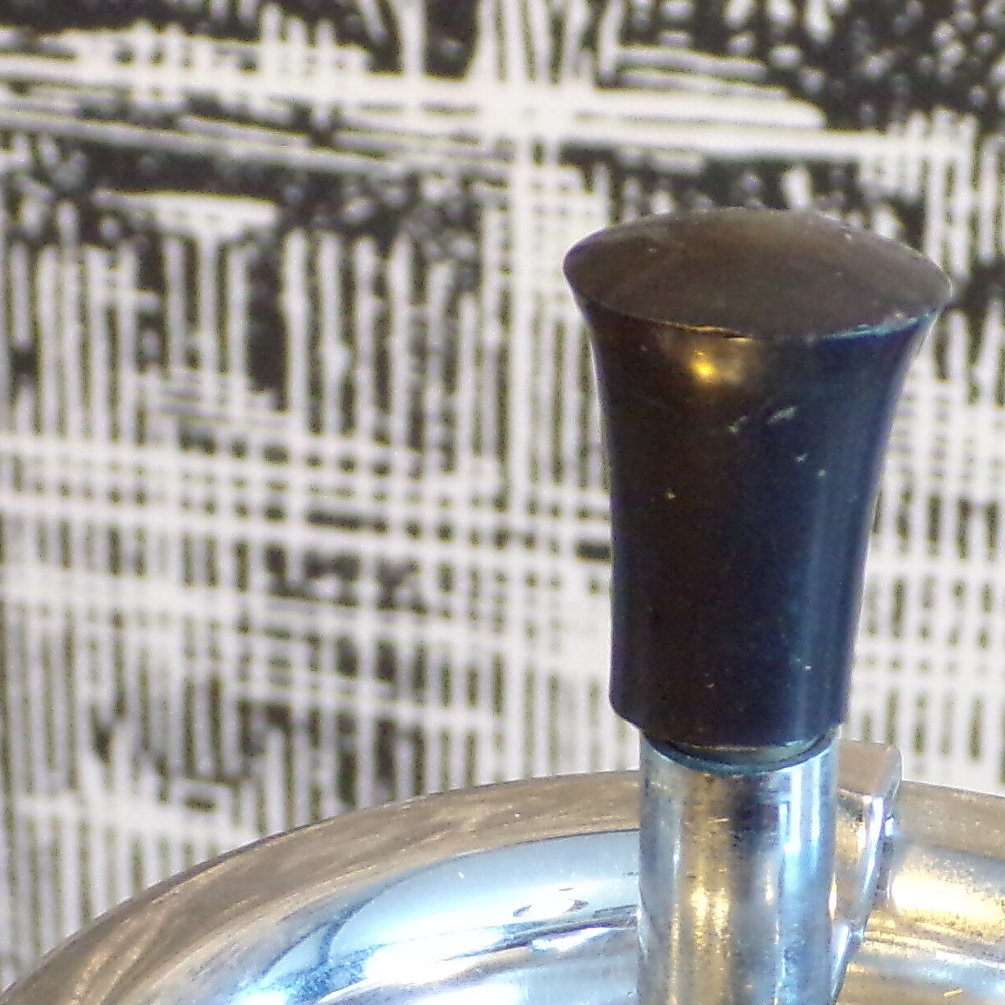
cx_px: 754
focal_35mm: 139
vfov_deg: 12.2
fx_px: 4566
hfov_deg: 12.5
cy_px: 1243
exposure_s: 1/15
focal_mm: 7.6
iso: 400
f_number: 3.4
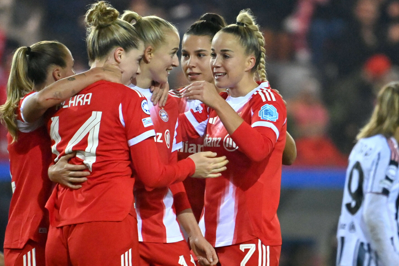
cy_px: 160
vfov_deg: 1.7
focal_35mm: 798
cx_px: 161
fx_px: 8846
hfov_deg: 2.6
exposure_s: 1/800
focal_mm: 550
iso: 11400
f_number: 5.6
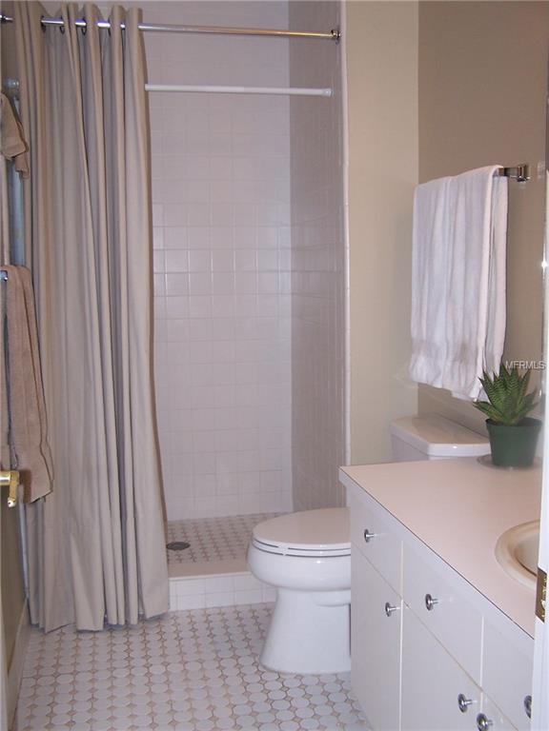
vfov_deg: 49.0
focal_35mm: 38
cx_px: 274
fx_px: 804
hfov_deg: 37.7
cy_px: 366
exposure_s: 1/60
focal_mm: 6.3
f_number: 2.8
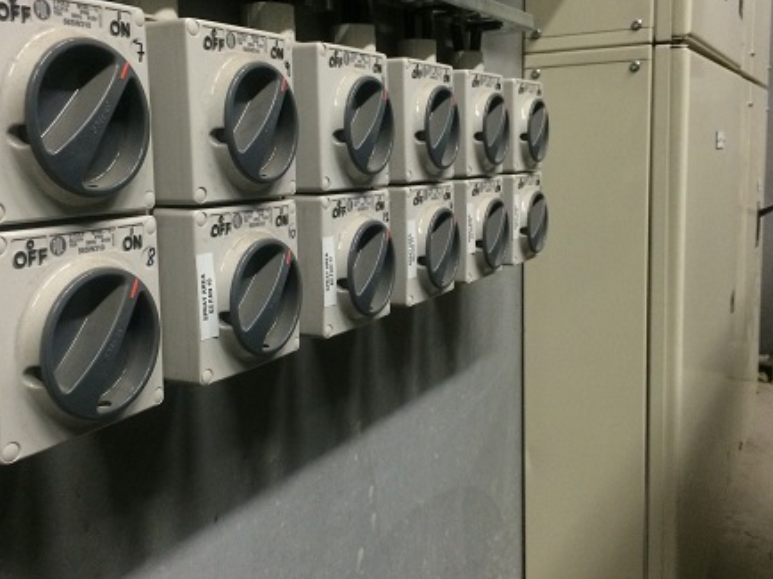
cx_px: 363
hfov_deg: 49.0
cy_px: 255
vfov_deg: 37.6
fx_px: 848
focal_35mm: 38
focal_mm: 4.12
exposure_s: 1/30
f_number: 2.2
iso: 250
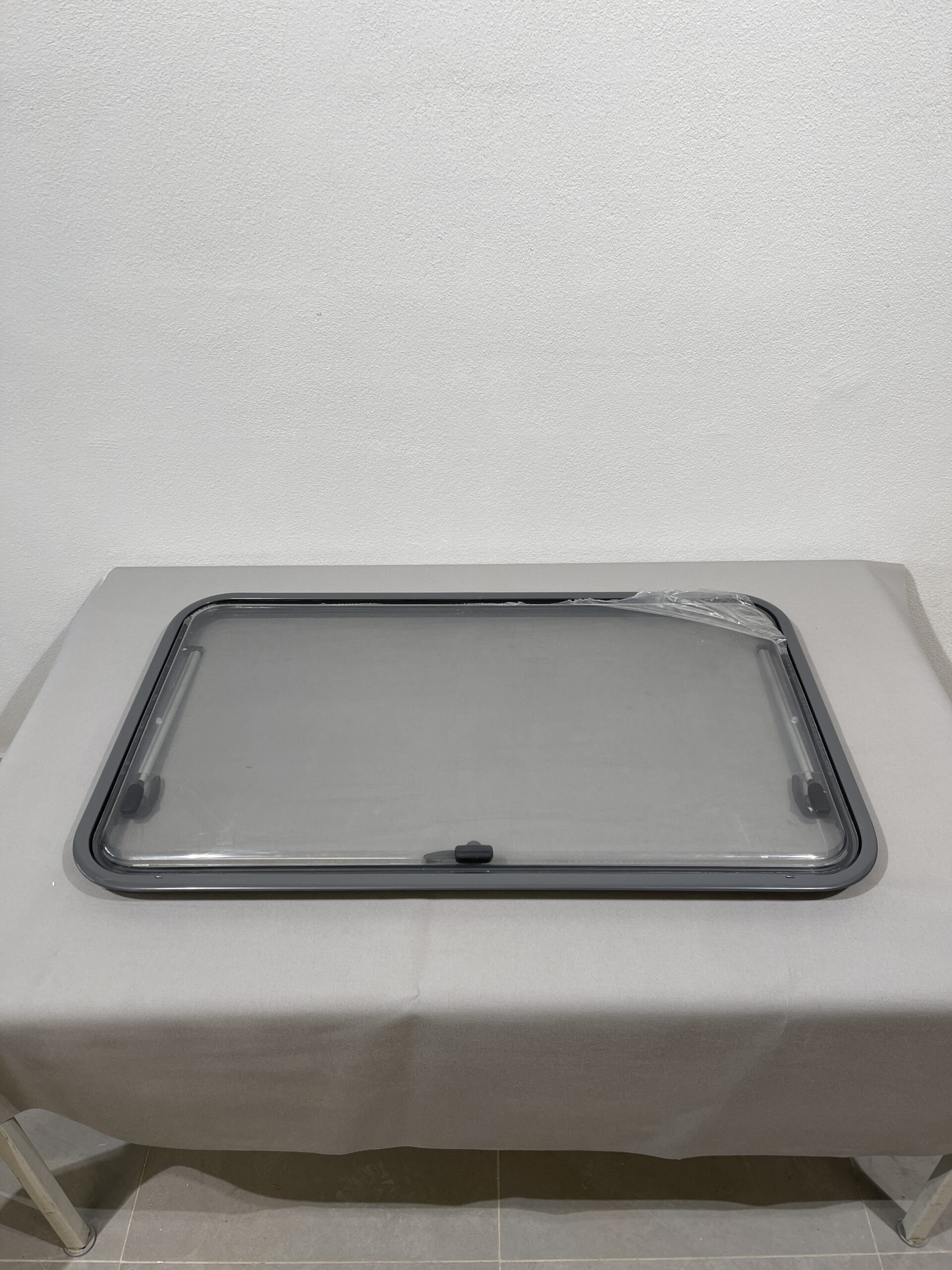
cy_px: 635
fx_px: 953
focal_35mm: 26
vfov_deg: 67.3
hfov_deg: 53.1
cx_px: 476
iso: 40
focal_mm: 5.1
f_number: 1.6
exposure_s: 1/100
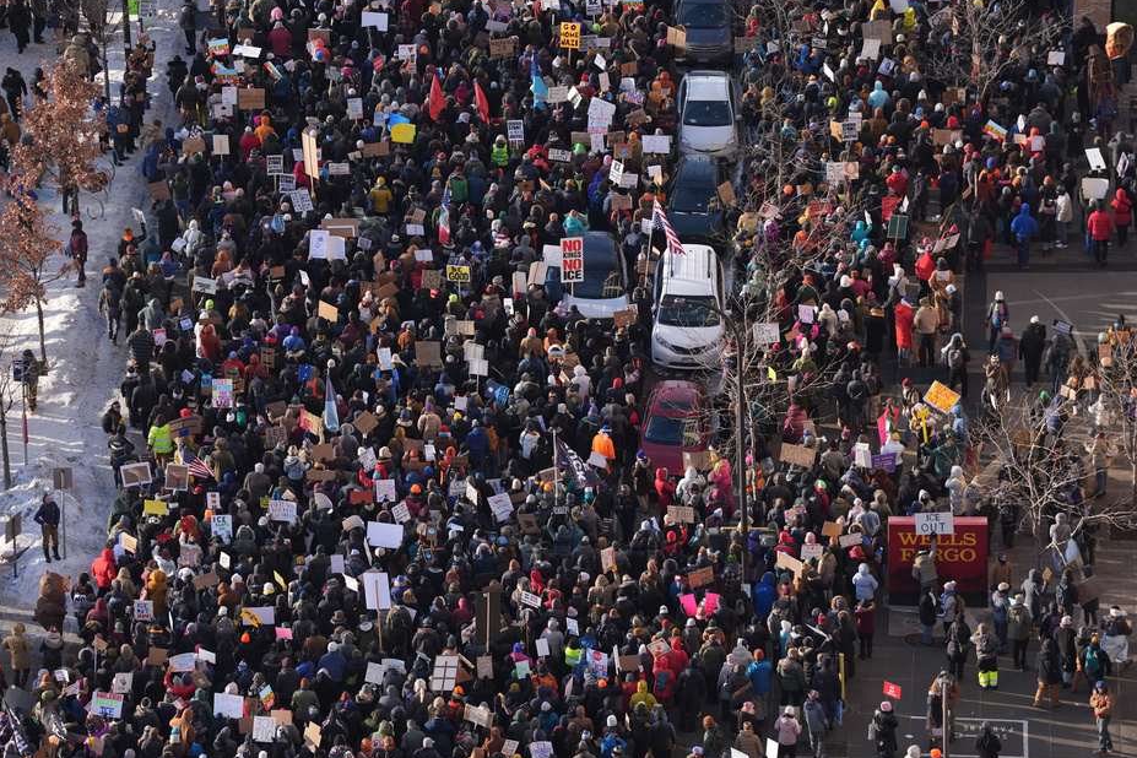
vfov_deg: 6.2
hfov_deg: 9.3
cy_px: 345
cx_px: 548
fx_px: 6979
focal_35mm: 221
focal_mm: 200
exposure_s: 1/3200
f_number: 2.8
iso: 500
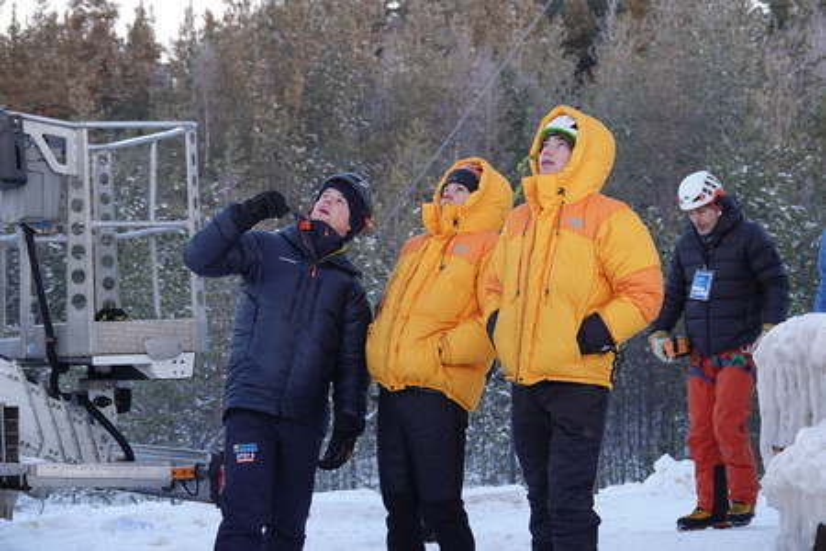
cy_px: 276
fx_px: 2638
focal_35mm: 115
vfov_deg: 11.9
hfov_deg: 17.8
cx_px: 413
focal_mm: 42.08
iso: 400
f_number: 4
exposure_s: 1/125
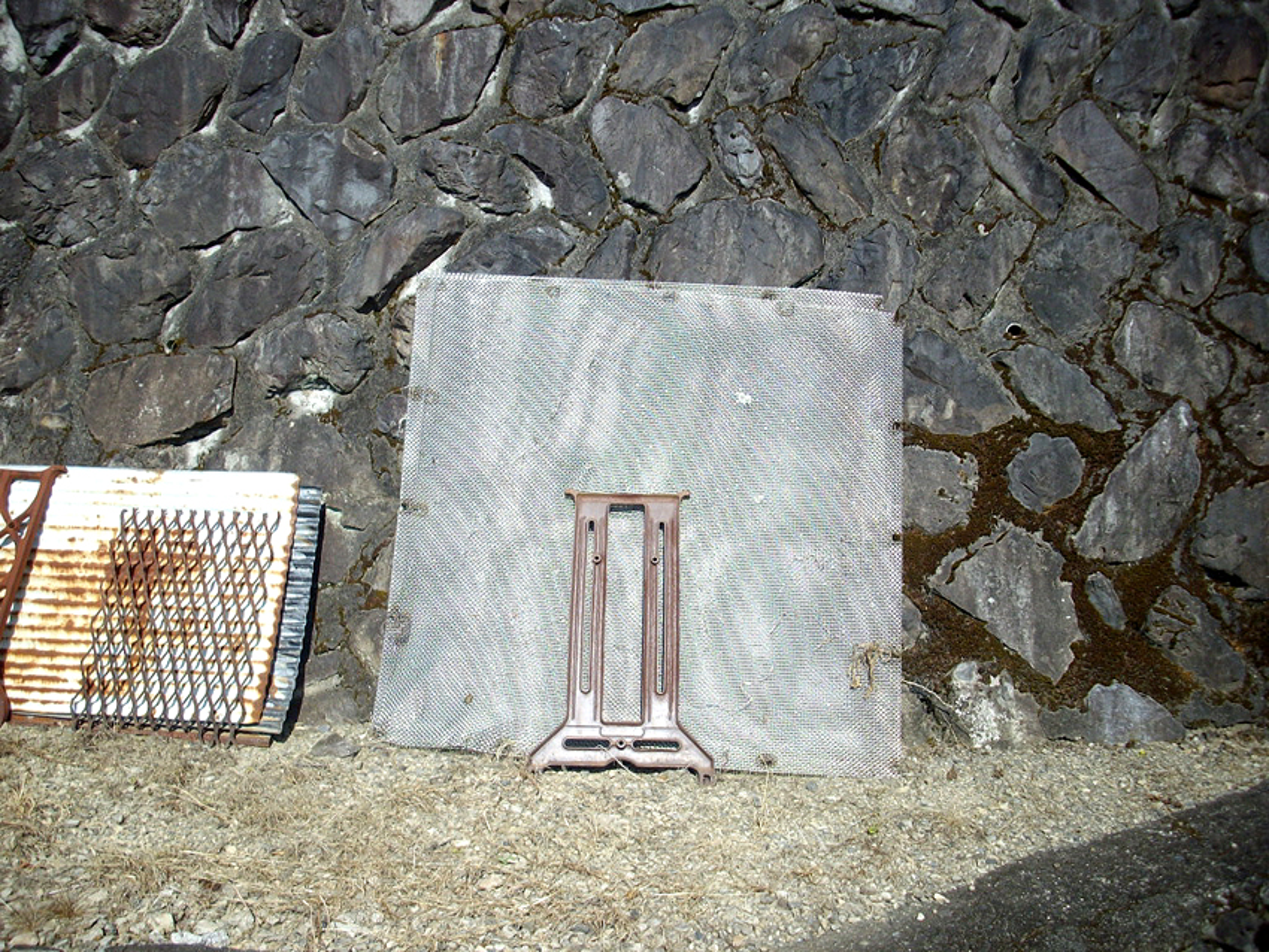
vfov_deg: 38.7
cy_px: 476
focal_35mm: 37
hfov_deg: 50.1
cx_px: 634
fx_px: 1357
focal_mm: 6.2
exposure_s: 1/200
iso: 80
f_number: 5.6
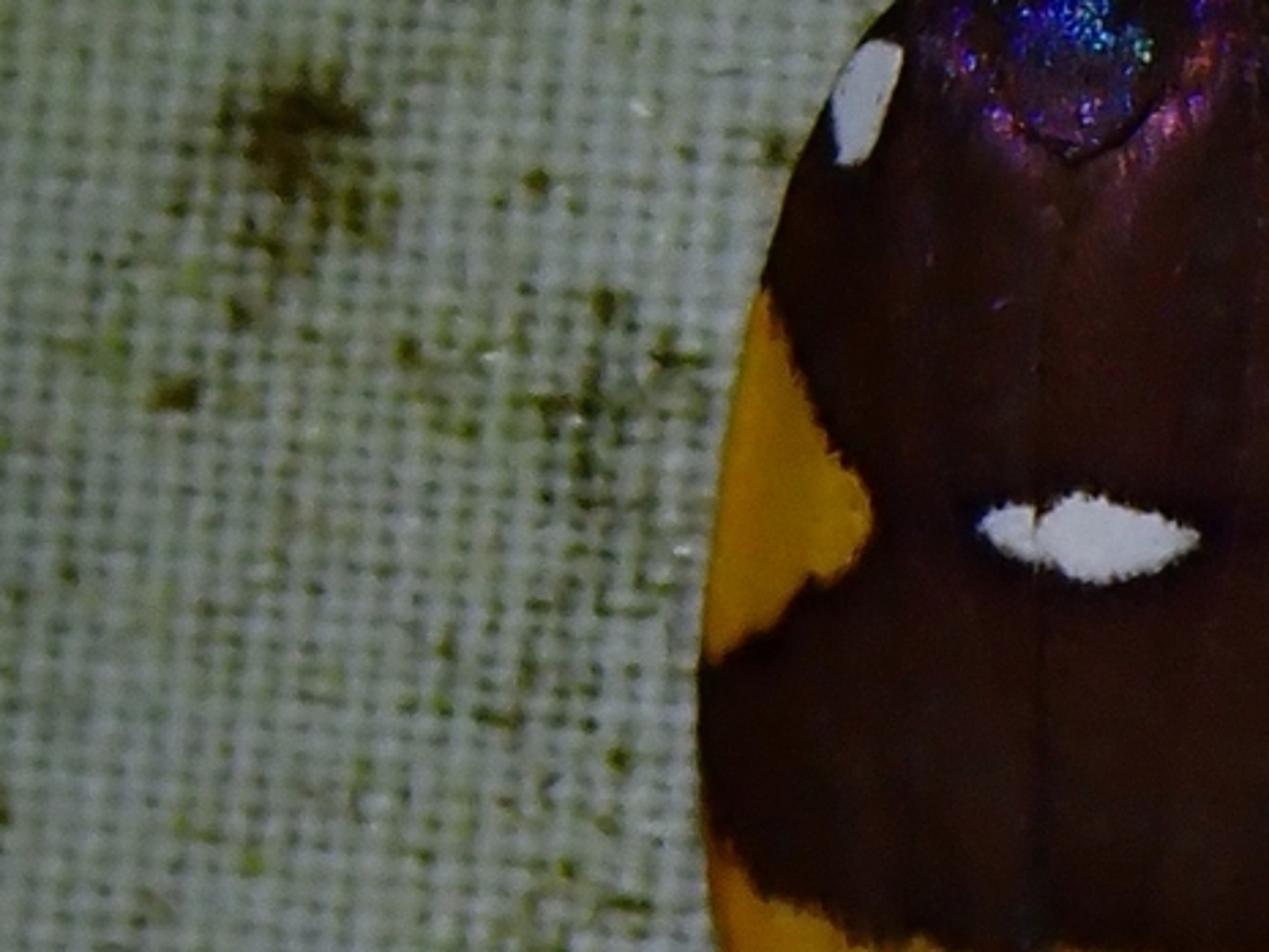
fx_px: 8984
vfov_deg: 6.1
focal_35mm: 245
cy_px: 312
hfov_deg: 8.1
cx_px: 1119
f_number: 6.3
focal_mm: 18
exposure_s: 1/800
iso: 100
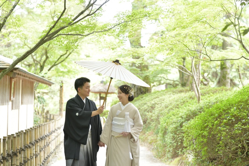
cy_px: 83
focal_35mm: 105
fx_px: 726
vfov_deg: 13.0
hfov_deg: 19.5
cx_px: 124
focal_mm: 105
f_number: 4
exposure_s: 1/125
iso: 800
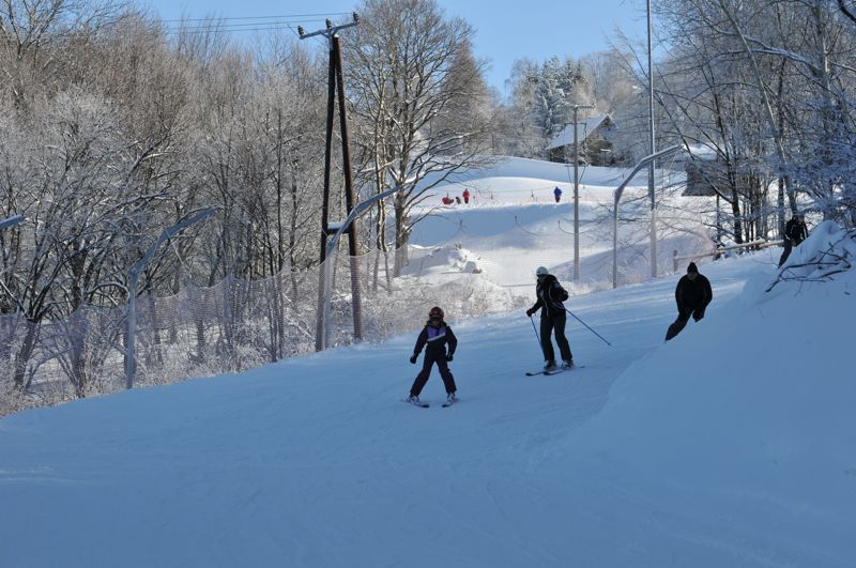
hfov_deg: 19.5
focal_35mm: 105
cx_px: 428
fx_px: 2493
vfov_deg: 13.0
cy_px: 284
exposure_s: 1/400
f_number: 10
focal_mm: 70
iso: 200
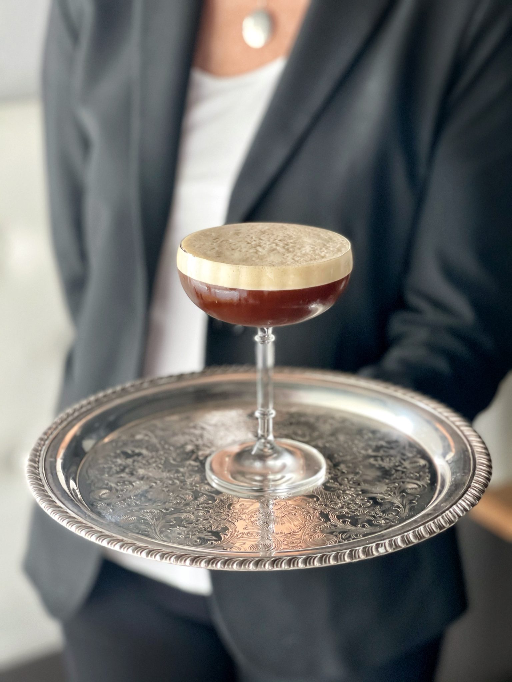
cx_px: 256
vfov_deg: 30.3
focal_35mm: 64
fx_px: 1262
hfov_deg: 22.9
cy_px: 341
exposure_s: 1/40
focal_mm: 7.5
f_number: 2.2
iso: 200
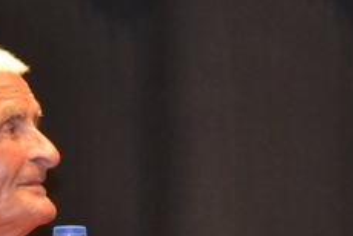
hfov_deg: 3.8
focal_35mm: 547
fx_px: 5368
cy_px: 59
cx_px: 321
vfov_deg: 2.5
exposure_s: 1/60
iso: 3200
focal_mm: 105
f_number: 7.1
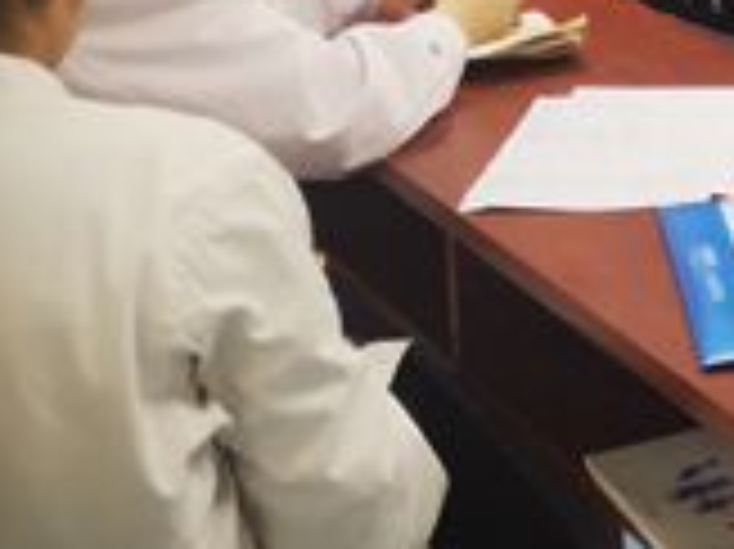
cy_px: -173
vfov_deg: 12.4
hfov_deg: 15.9
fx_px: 2458
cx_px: 1027
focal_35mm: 116
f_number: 1.8
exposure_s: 1/50
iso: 125
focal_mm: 3.95
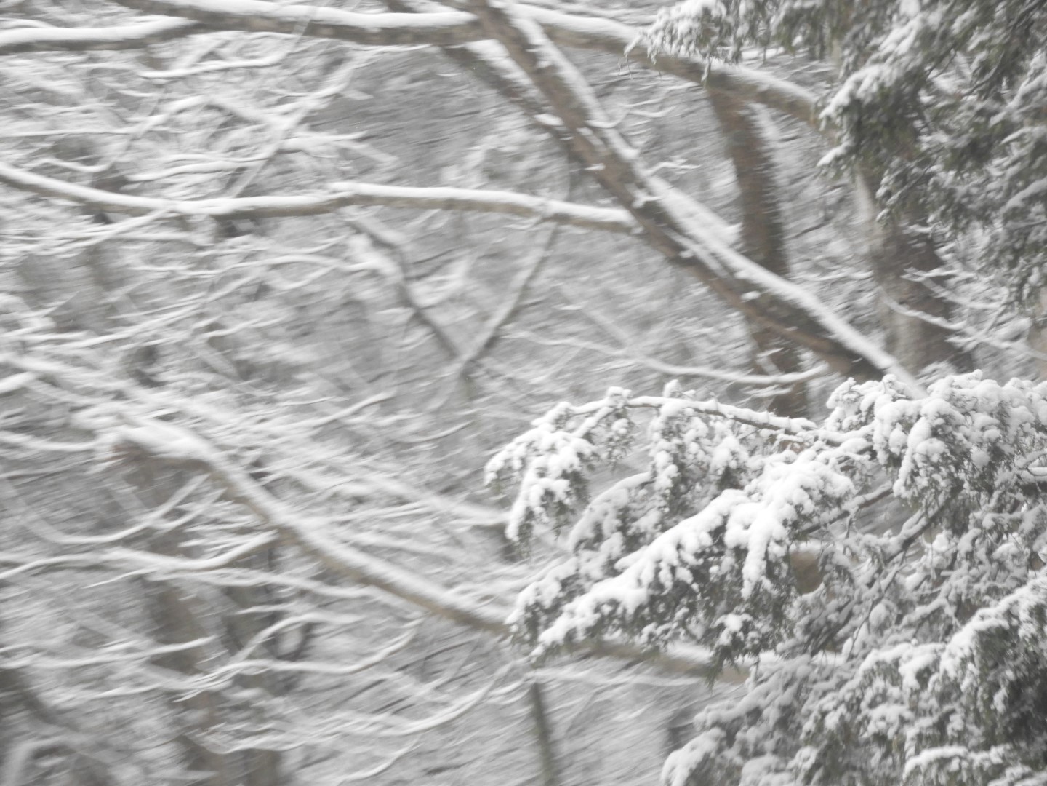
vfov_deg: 5.5
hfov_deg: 7.3
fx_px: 8166
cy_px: 393
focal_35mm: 270
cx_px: 524
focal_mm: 48.4
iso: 400
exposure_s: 1/100
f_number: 5.5
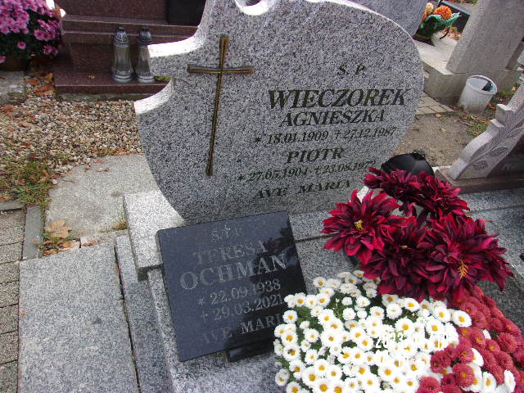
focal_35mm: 27
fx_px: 409
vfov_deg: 51.4
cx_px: 262
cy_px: 196
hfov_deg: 65.3
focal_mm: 4.9
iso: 80
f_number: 3
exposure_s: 1/90
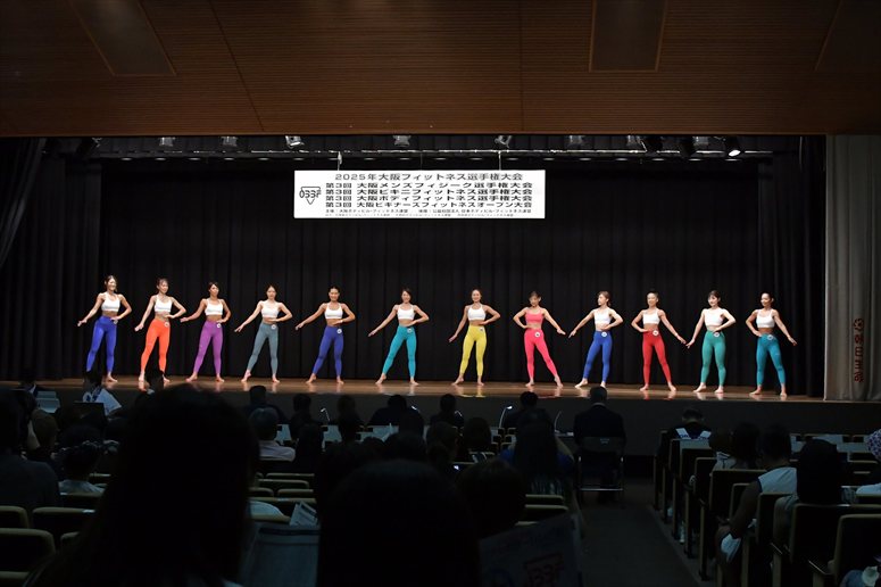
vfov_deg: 28.1
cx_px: 440
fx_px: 1174
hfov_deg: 41.1
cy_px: 294
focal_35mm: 48
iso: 5000
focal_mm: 32
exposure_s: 1/400
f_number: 5.6
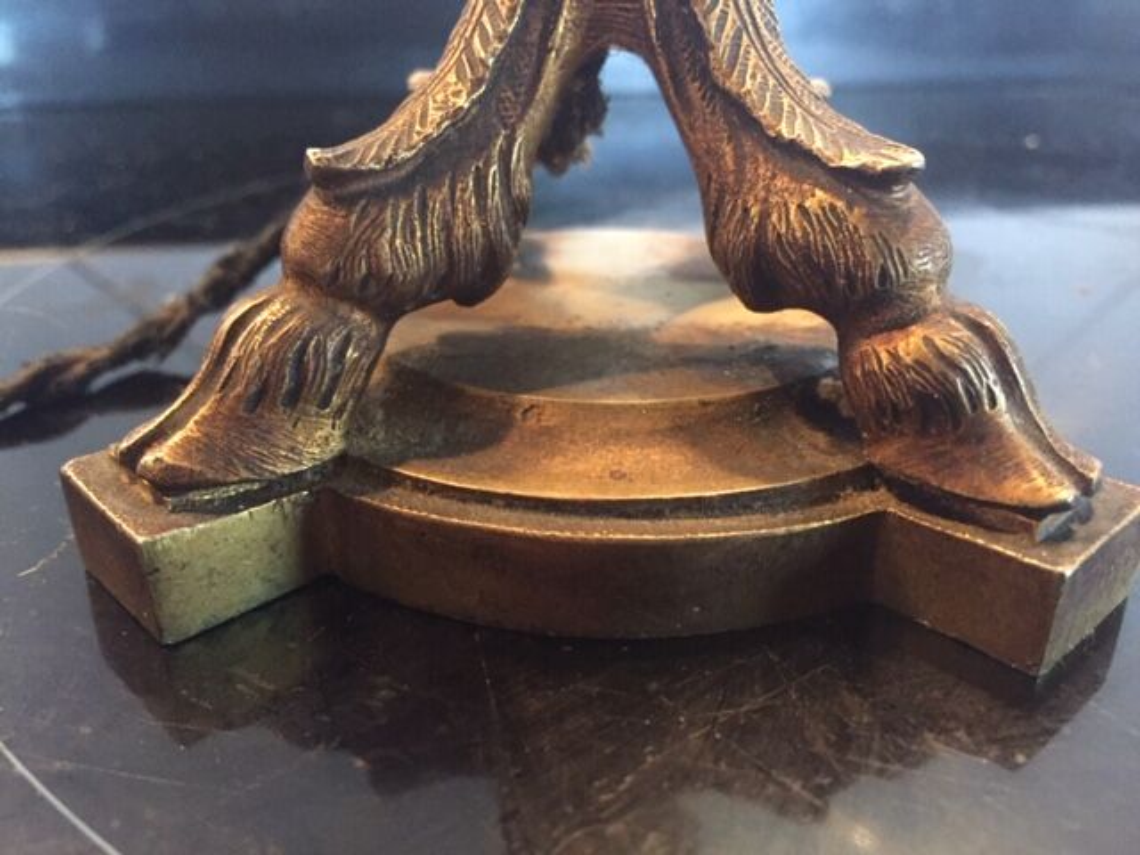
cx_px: 570
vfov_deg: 48.2
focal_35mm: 29
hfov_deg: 61.7
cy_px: 428
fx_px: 955
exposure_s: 1/17
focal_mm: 4.15
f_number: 2.2
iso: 320
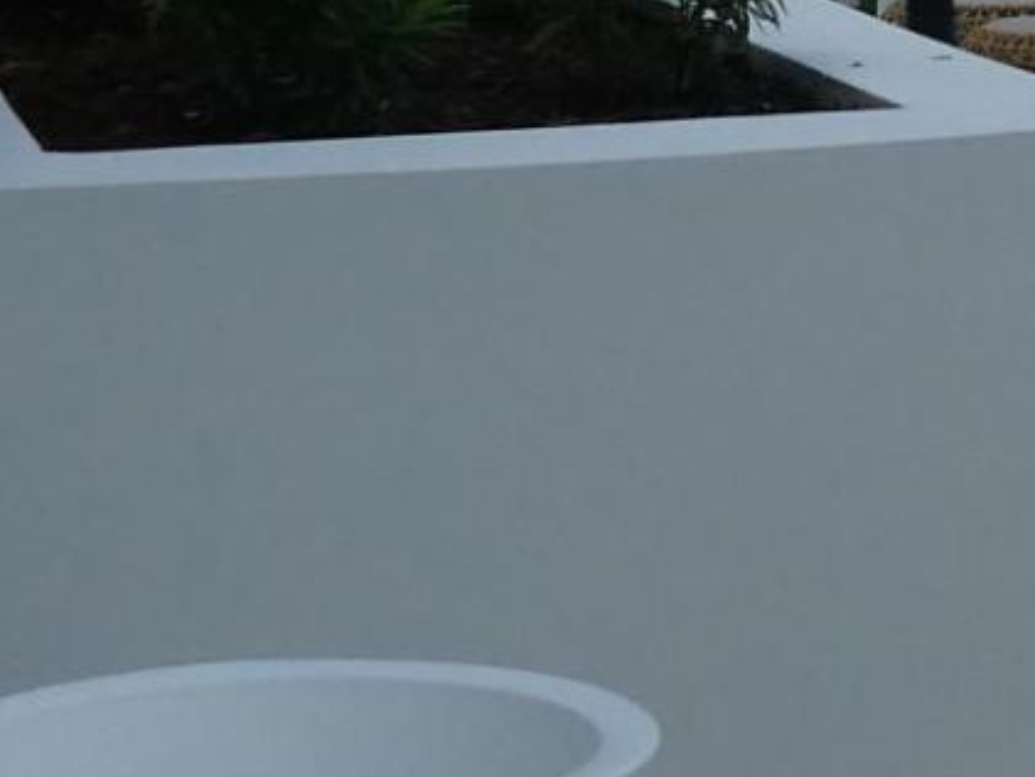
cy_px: -339
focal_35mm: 164
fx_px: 4905
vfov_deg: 8.9
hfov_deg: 11.4
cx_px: 1691
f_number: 3.3
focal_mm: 4.3
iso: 80
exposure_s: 1/640
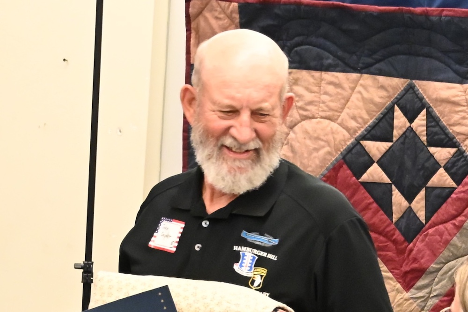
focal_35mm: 105
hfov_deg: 19.5
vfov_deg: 13.0
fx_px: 1364
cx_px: 234
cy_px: 156
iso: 6400
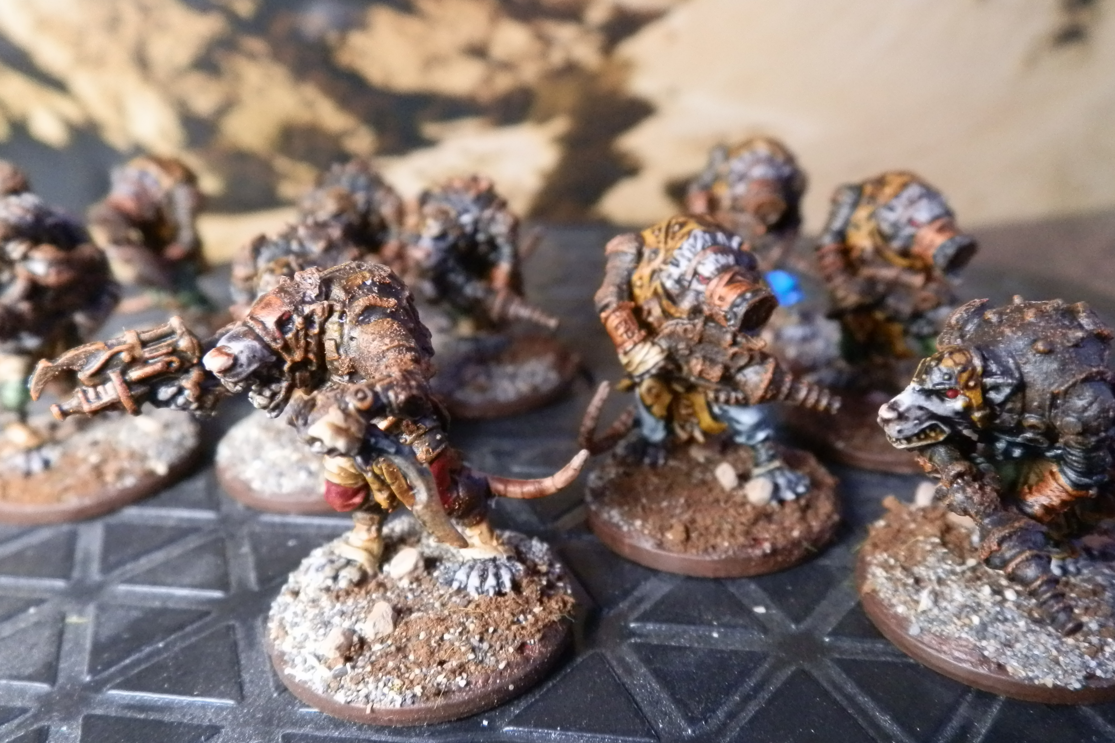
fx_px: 960
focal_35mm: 31
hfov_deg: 60.3
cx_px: 550
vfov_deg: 42.3
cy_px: 375
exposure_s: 1/125
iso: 400
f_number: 3.1
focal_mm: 5
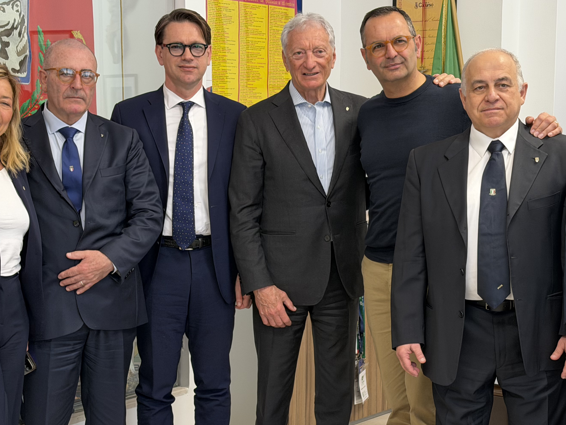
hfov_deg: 26.7
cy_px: 278
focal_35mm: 73
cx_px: 315
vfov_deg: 20.1
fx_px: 1194
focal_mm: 6.76
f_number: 1.78
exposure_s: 1/50
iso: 125
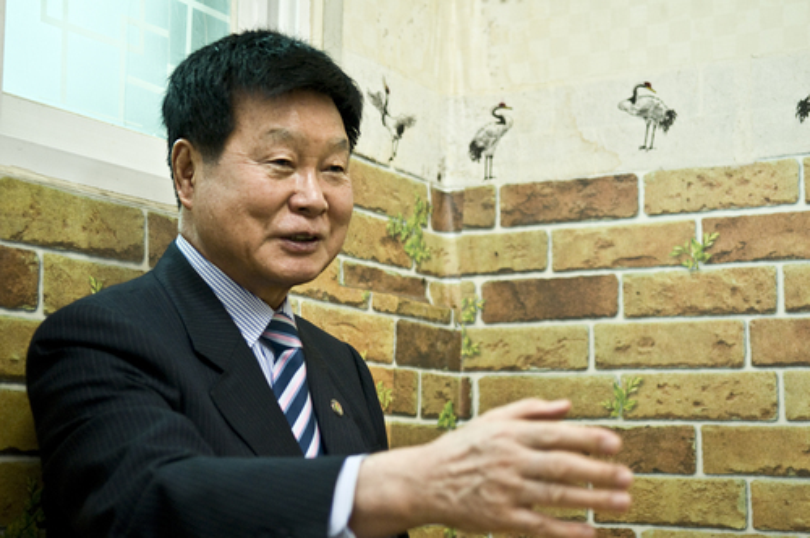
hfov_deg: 28.1
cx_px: 405
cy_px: 269
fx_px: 1618
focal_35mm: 72
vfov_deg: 18.9
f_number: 2.8
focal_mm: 48
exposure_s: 1/80
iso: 640
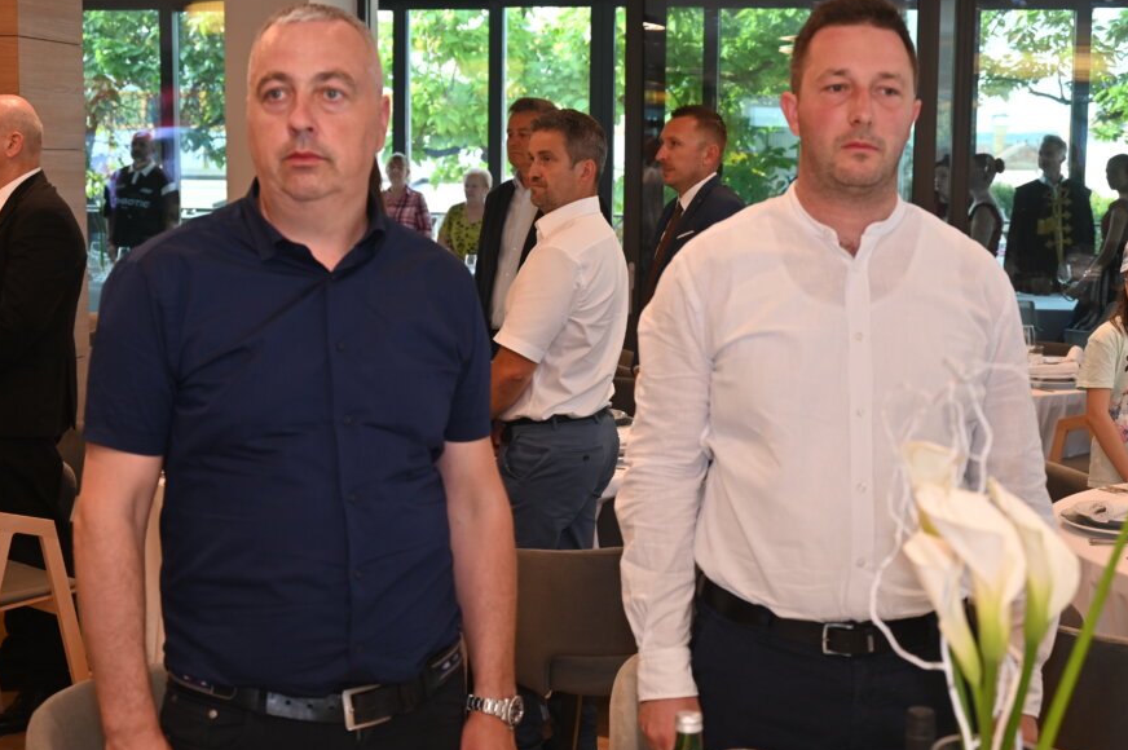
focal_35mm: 54
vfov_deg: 25.0
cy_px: 369
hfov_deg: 36.9
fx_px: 1691
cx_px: 572
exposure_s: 1/60
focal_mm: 46
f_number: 5.3
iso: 450
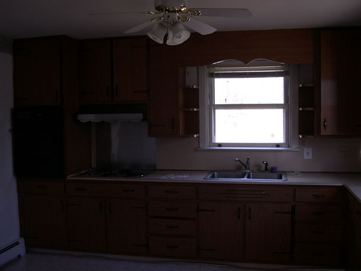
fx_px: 396
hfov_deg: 49.0
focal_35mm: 38
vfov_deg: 37.7
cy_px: 136
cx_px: 180
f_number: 2.8
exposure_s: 1/59.1
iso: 100
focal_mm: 8
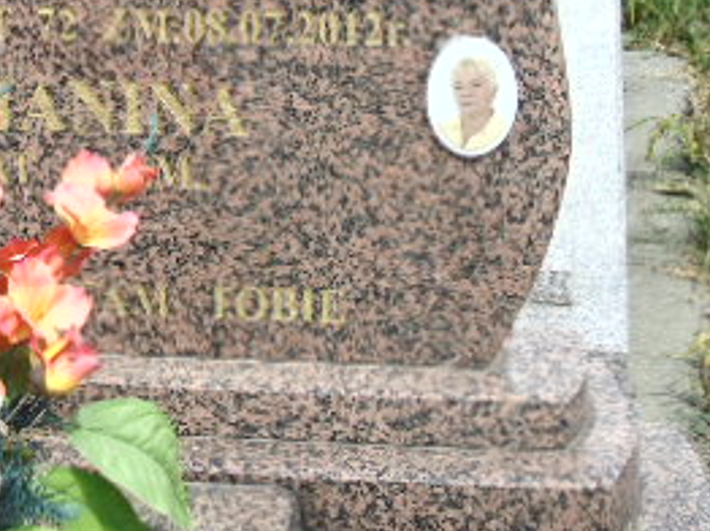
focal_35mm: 132
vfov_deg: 11.2
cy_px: 114
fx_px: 2705
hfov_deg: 14.8
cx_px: 38
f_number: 4.3
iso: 80
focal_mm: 9.6
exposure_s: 1/400
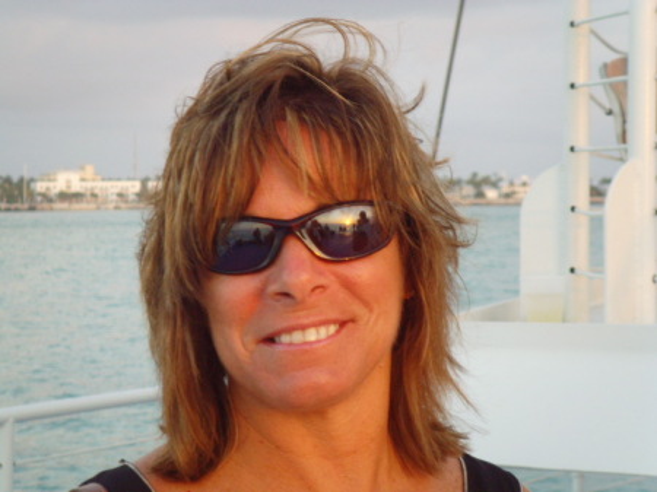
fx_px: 2219
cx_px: 328
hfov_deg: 16.8
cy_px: 246
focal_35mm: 117
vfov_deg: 12.7
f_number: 4.5
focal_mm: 19.8
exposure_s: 1/60
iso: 200
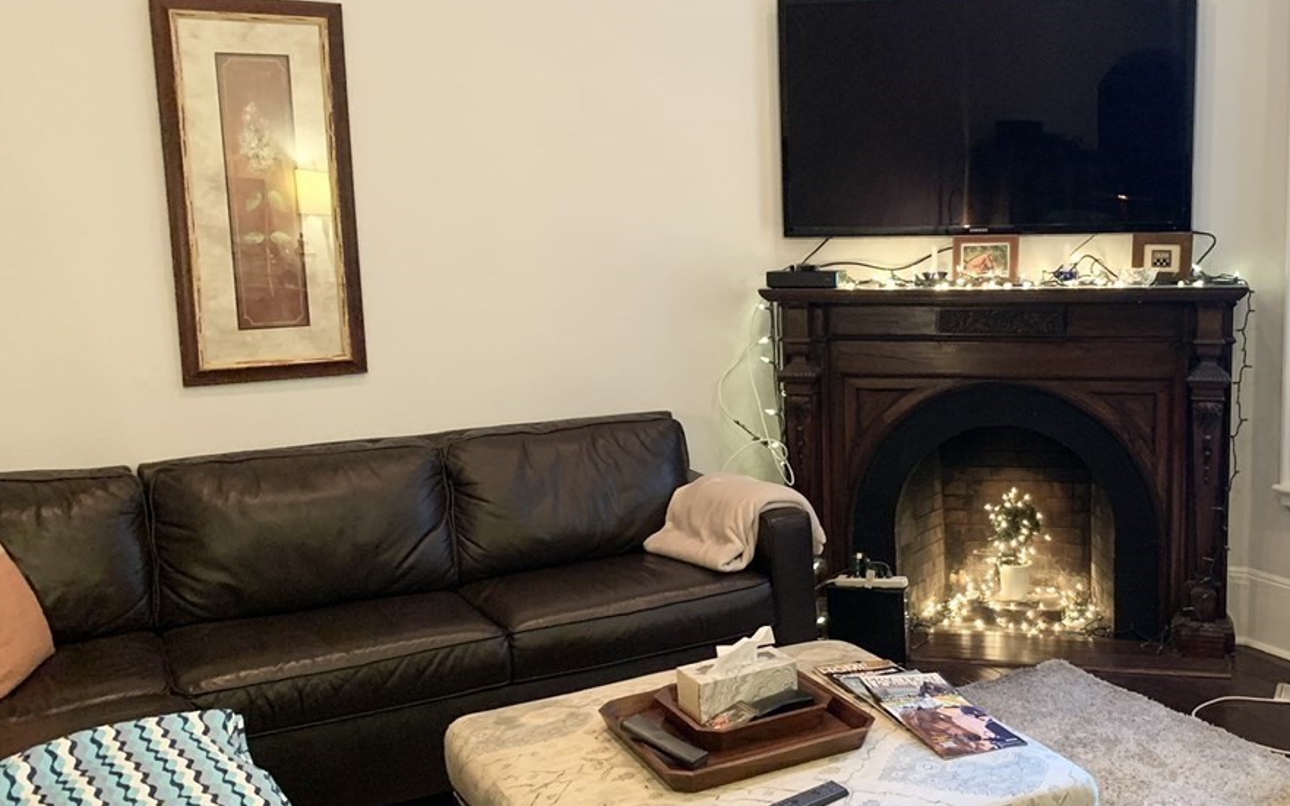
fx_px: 1125
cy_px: 452
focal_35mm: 32
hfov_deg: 59.4
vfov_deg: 39.4
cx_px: 733
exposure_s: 1/40
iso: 250
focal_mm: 4.25
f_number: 1.8
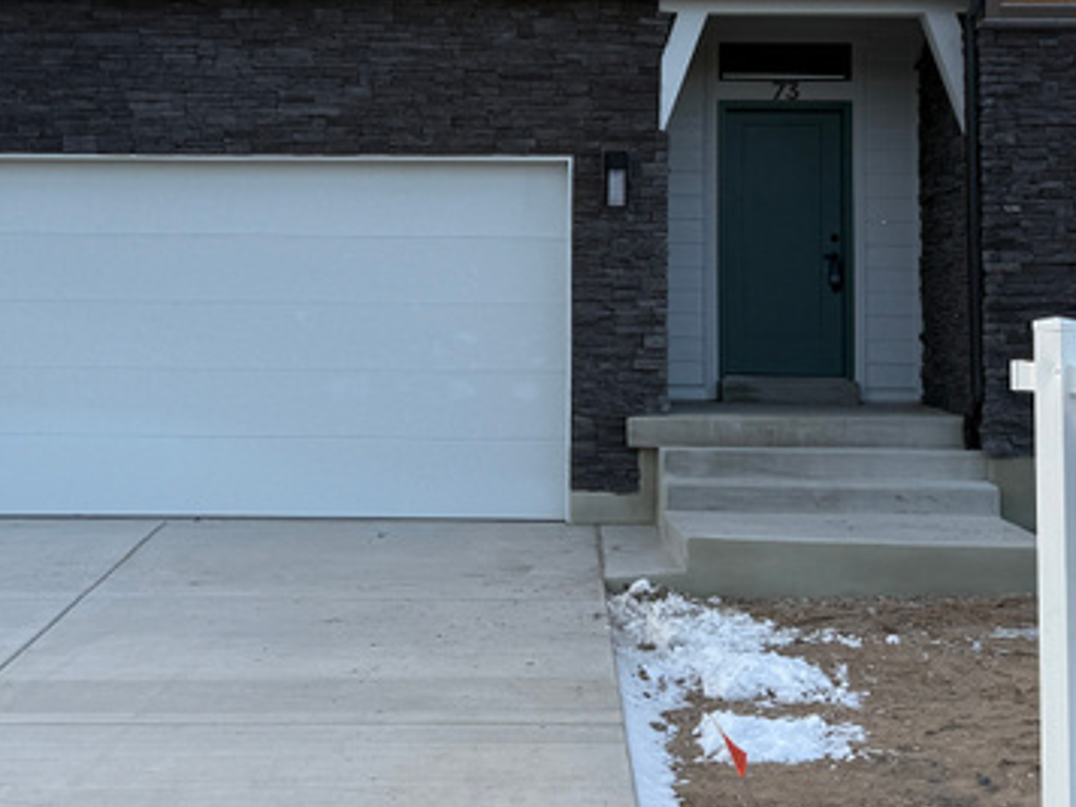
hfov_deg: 28.1
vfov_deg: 21.0
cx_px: 478
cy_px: 157
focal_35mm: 69
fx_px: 2145
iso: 100
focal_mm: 6.76
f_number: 1.78
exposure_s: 1/1855
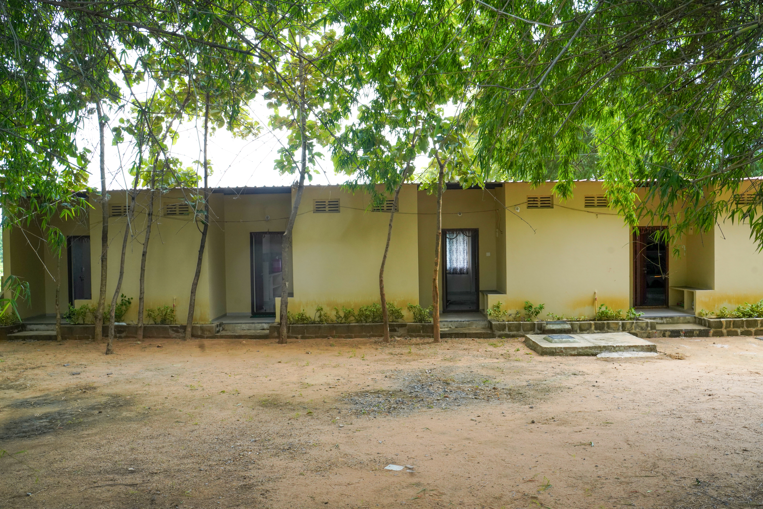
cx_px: 382
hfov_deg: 65.5
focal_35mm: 28
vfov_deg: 46.4
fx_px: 593
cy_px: 254
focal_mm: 28
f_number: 10
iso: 1000
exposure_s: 1/125
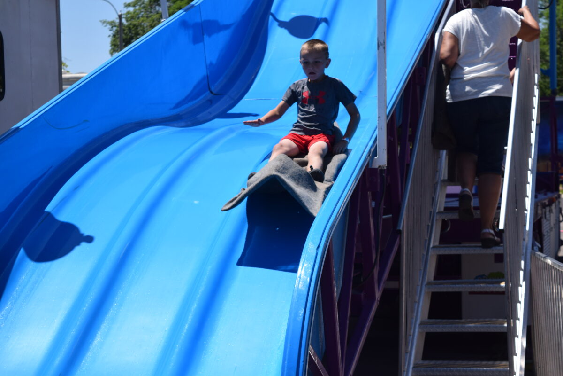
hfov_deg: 24.6
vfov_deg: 16.6
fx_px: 1290
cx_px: 282
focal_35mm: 82
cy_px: 188
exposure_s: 1/2000
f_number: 7.1
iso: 400
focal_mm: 55
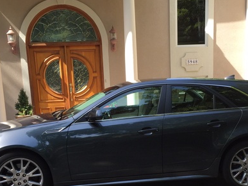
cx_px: 136
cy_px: 142
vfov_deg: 29.7
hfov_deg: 39.6
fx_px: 344
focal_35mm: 48
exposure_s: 1/321
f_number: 2.2
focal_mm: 4.15
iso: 32
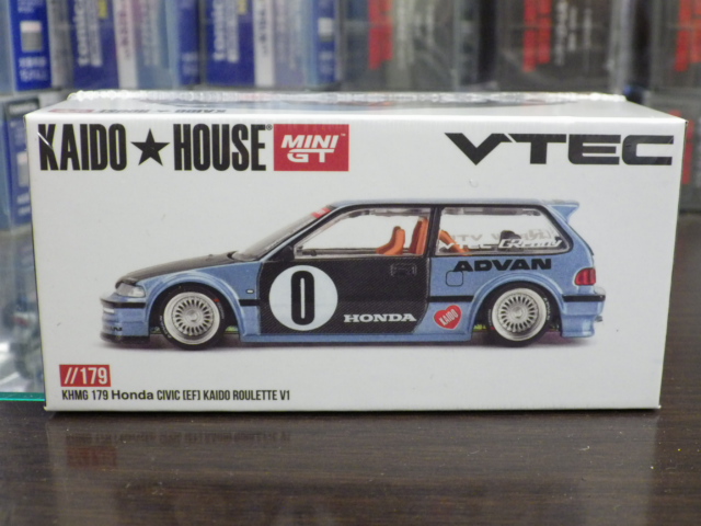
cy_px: 263
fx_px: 1013
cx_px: 350
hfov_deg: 38.2
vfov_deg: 29.1
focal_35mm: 50
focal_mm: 9
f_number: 3.8
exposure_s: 1/40
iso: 800
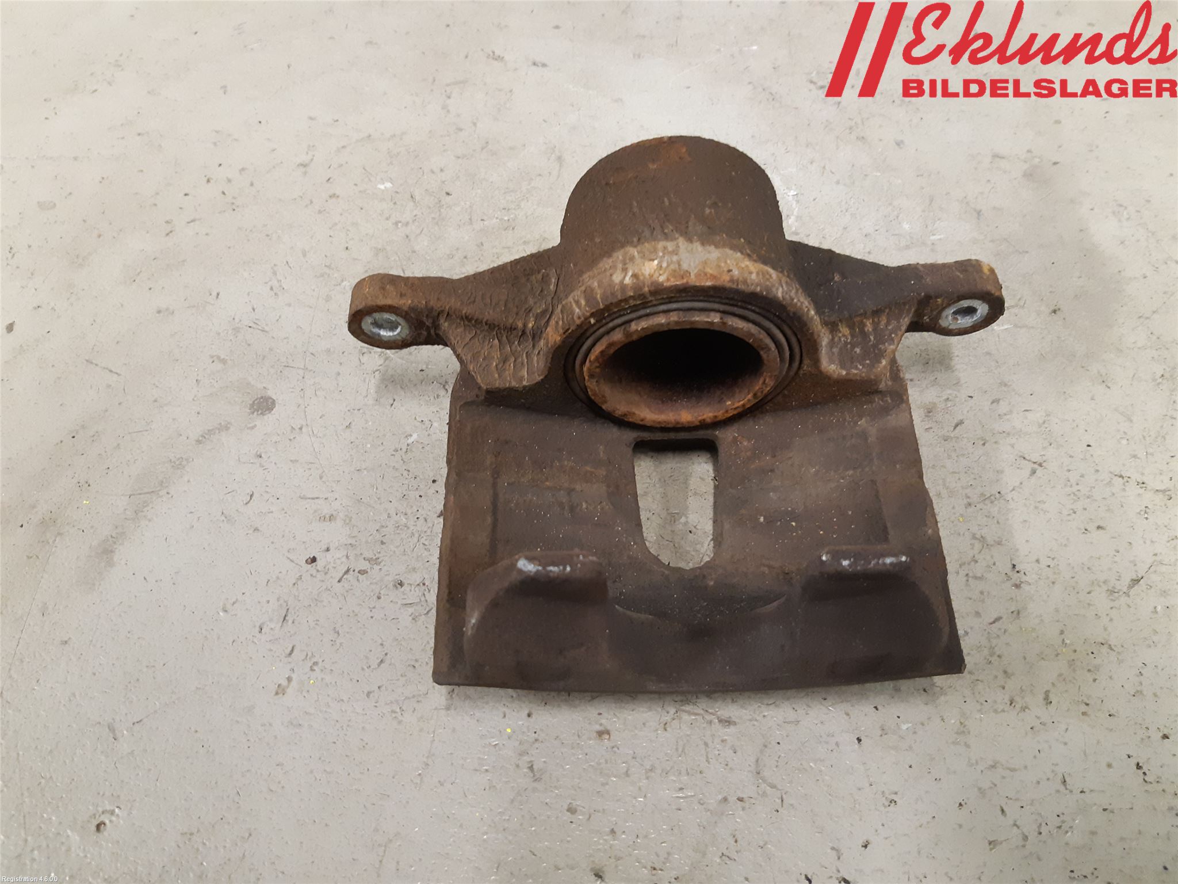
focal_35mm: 26
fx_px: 885
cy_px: 442
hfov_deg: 67.3
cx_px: 589
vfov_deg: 53.1
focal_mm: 3.93
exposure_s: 1/50
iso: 320
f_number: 1.7
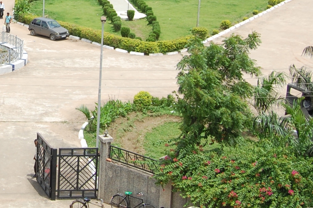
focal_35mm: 85
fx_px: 738
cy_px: -14
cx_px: -26
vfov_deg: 15.6
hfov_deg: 22.7
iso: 200
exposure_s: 1/320
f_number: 9
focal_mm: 26
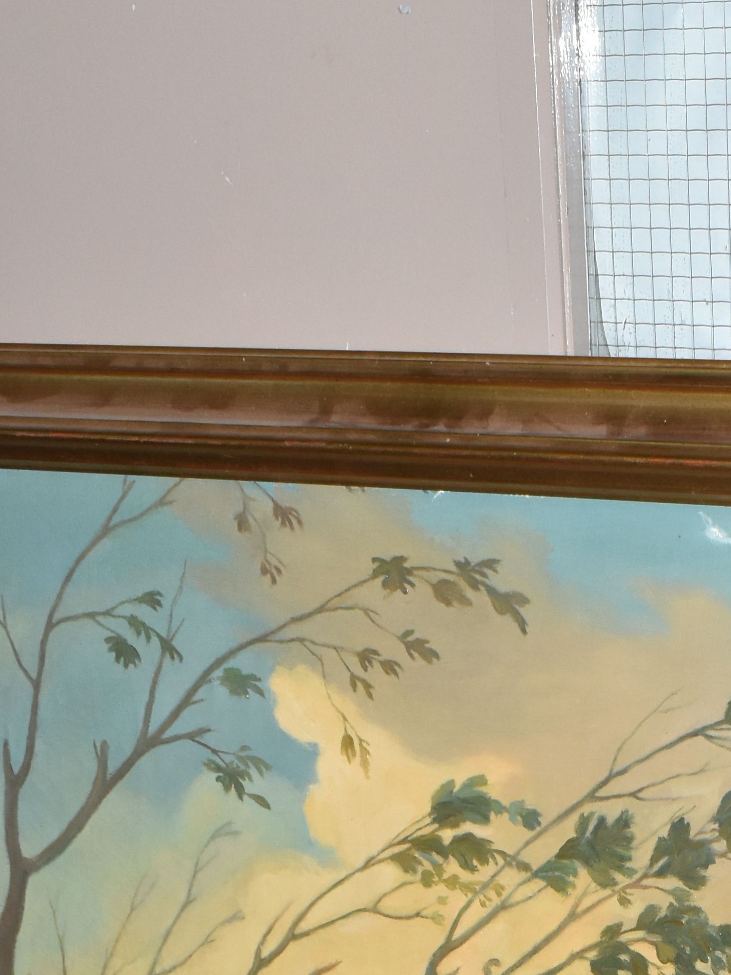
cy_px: 1273
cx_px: 680
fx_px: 2534
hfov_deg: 16.2
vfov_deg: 20.0
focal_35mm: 90
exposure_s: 1/60
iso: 800
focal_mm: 20
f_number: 8
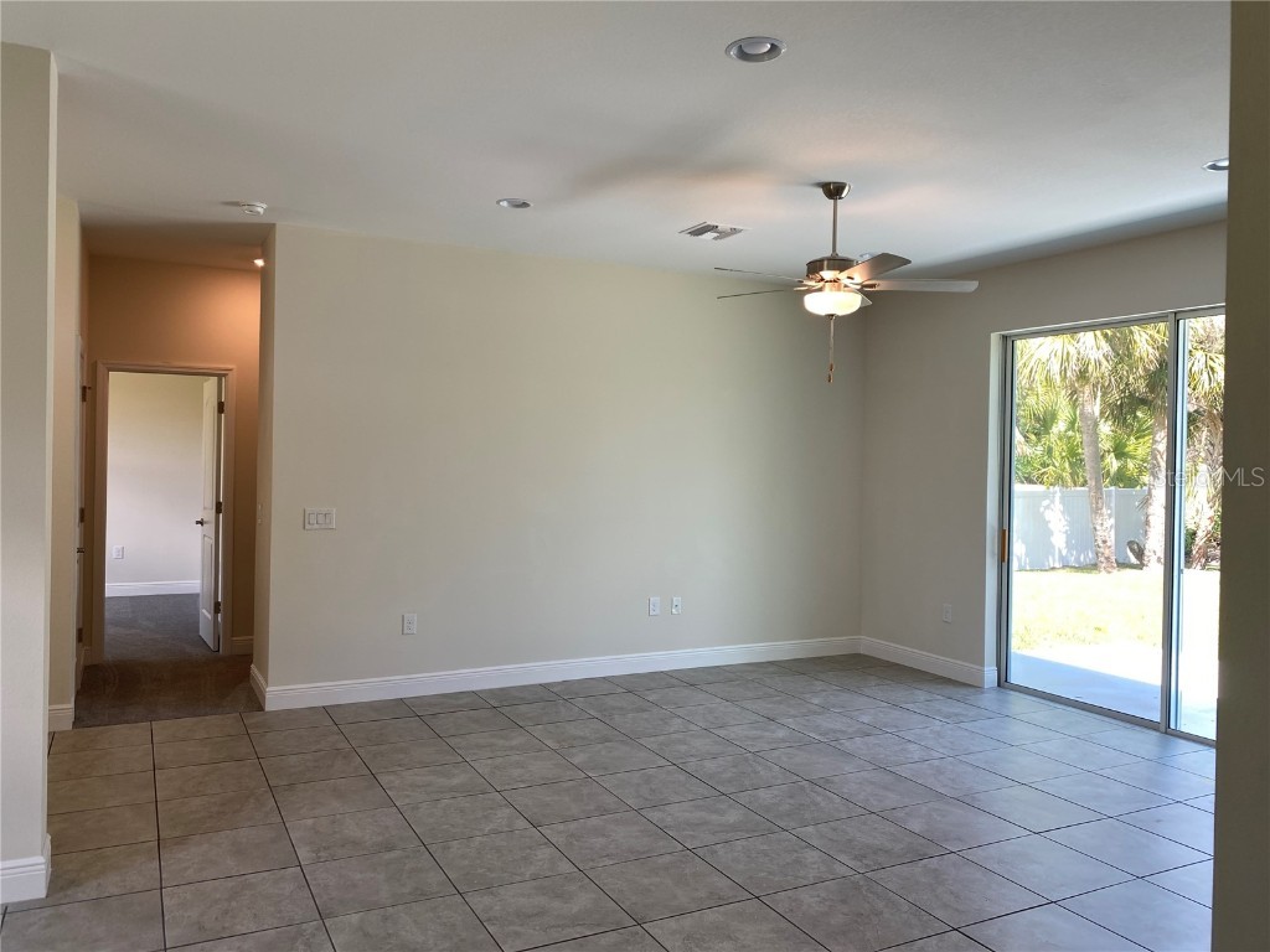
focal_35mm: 26
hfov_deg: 67.3
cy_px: 476
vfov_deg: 53.1
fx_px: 954
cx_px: 635
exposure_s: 1/120
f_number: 1.8
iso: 40
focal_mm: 4.25
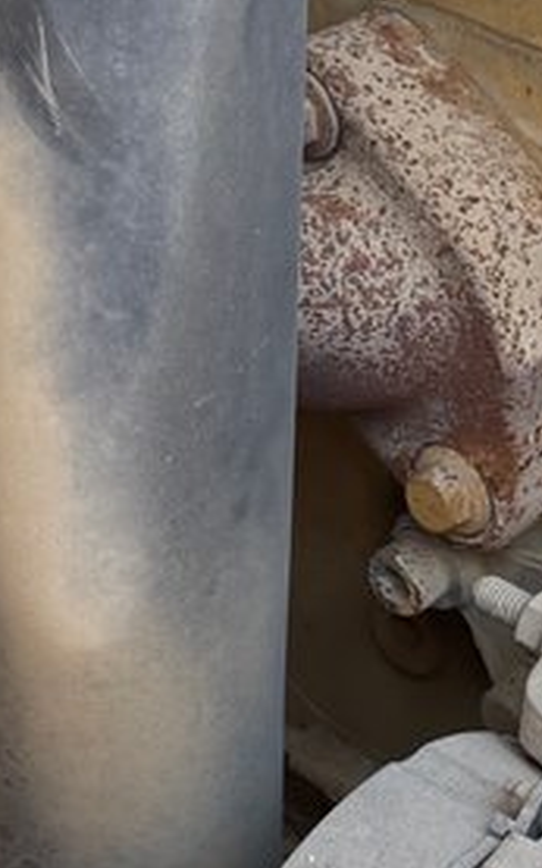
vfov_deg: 14.9
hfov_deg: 9.2
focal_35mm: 139
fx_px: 3287
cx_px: -202
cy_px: 171
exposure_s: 1/326
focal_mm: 6.76
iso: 100
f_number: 1.78
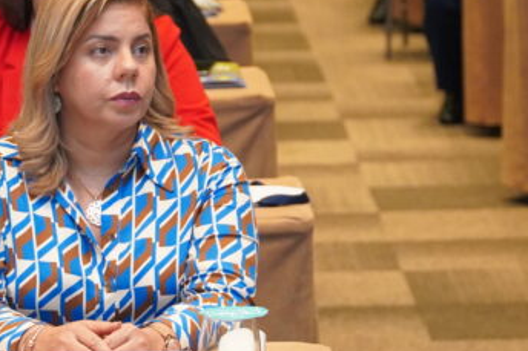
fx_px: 3313
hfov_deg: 9.1
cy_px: 79
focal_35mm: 226
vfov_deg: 6.1
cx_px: 144
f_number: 4
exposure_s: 1/160
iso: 4000
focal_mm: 74
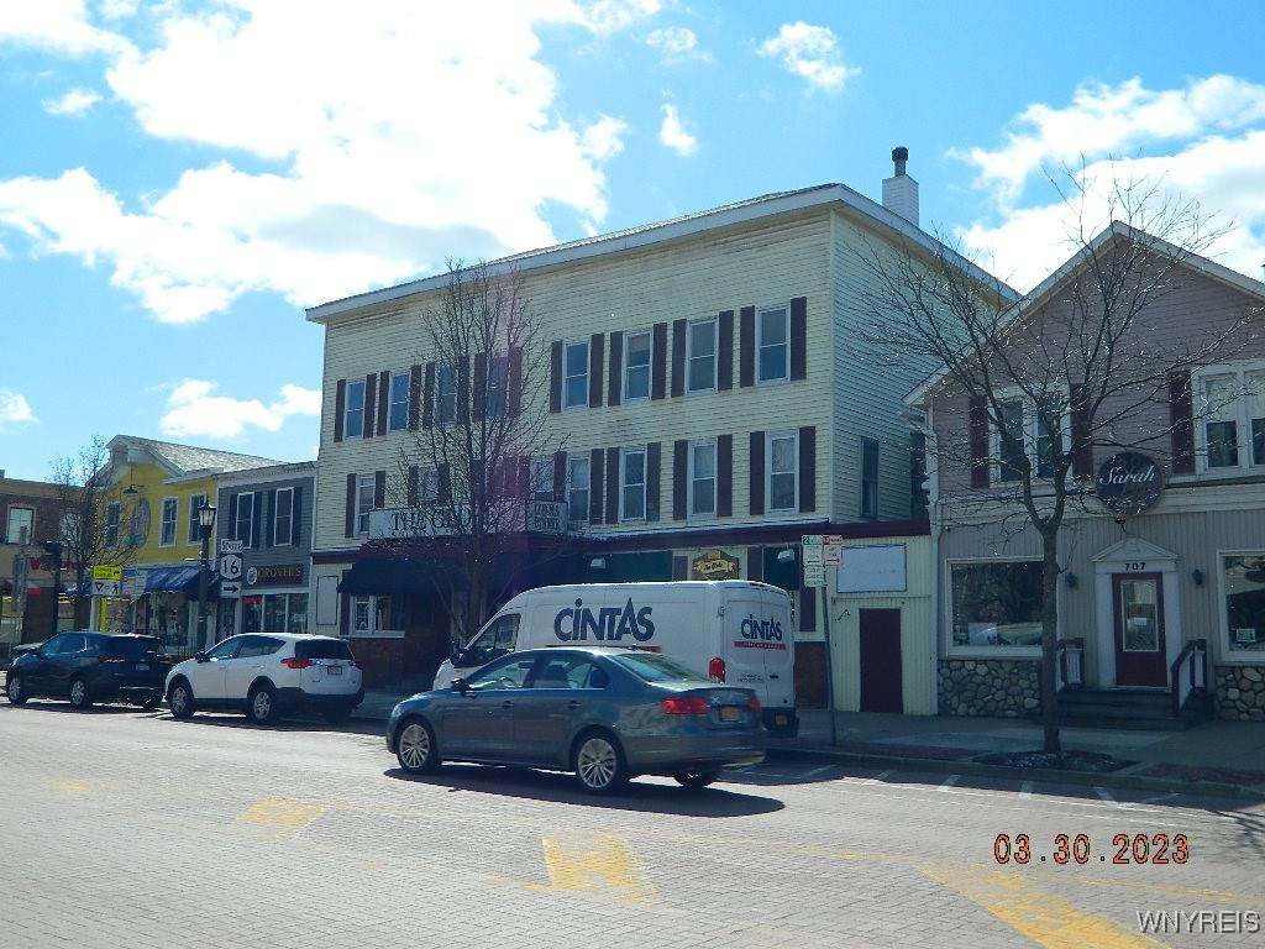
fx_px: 1279
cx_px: 632
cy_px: 474
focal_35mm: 35
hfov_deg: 52.6
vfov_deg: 40.7
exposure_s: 1/200
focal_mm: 6.2
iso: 80
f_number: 9.4
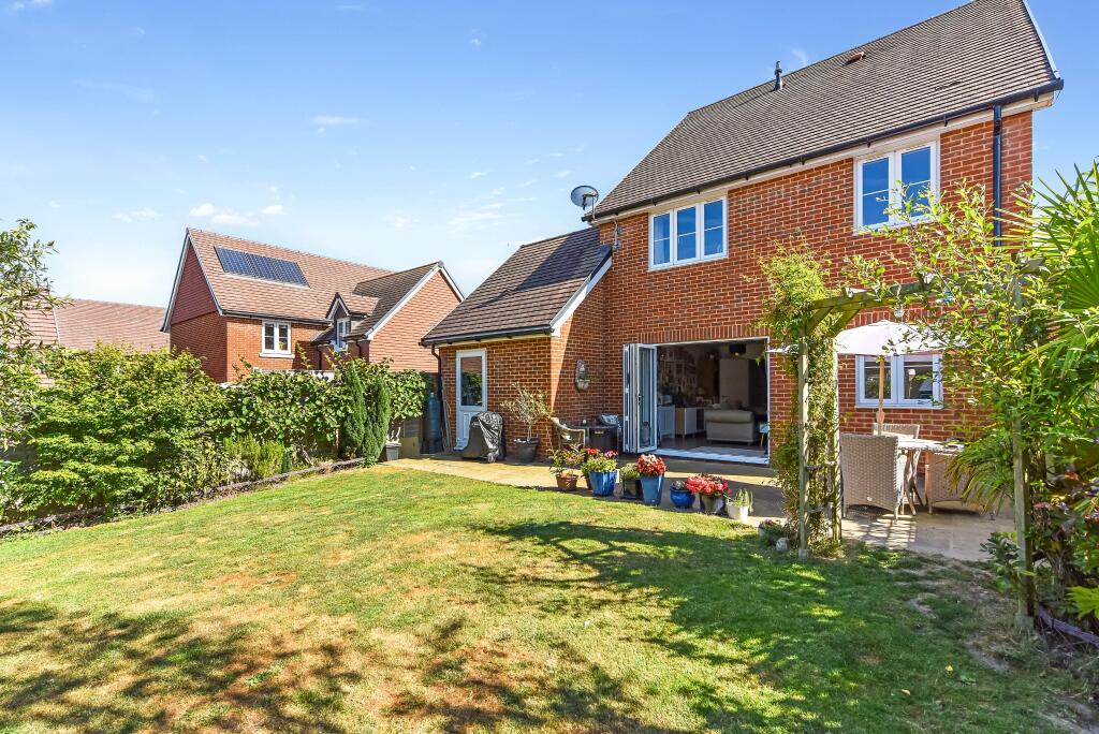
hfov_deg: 96.7
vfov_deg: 73.8
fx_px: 489
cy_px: 367
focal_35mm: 16
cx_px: 550
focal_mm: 16
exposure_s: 1/640
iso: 400
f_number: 9
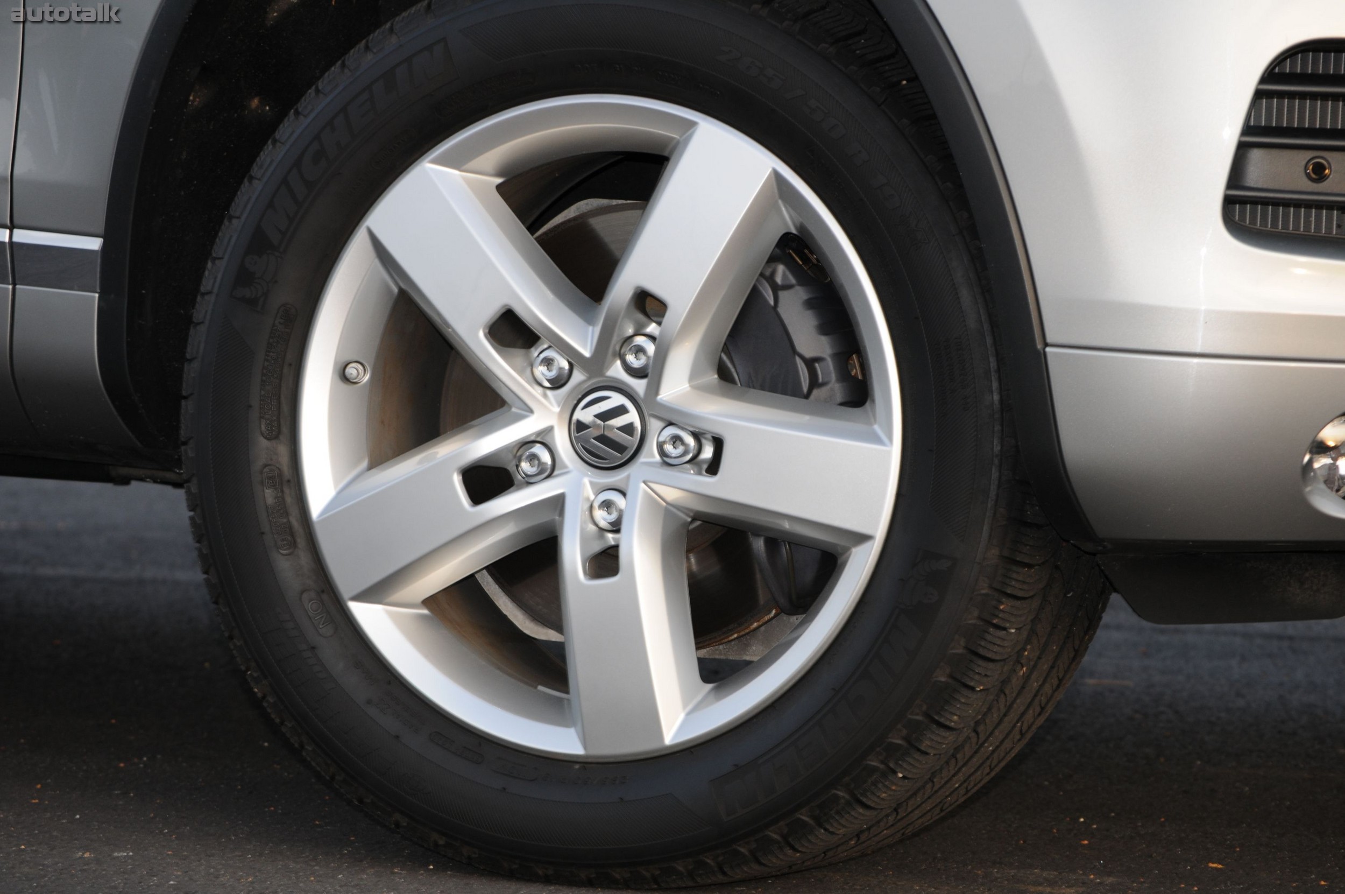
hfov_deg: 12.5
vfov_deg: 8.3
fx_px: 6158
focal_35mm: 165
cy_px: 447
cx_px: 672
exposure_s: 1/60
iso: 250
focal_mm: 110
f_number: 8
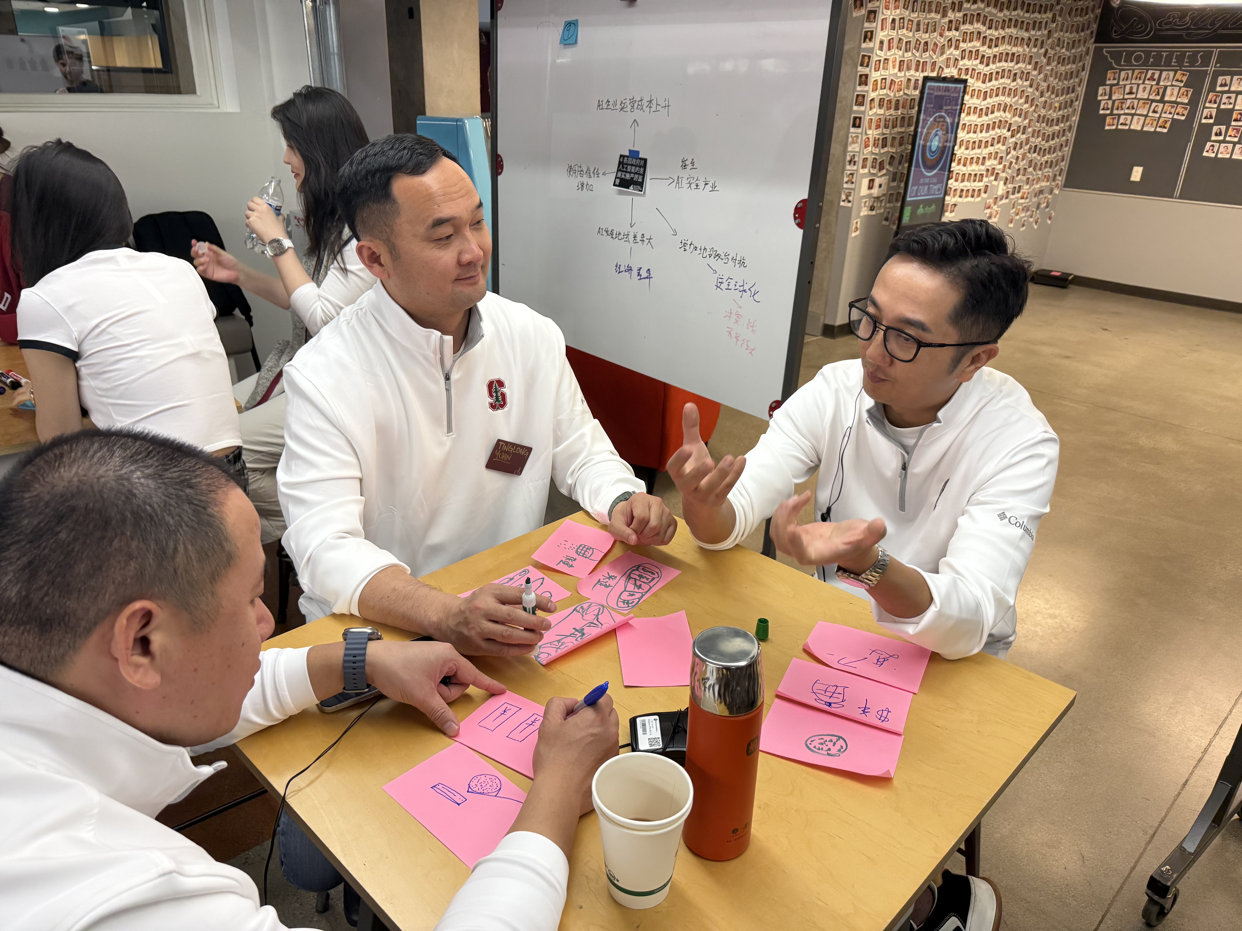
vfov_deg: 56.8
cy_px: 466
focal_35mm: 24
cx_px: 621
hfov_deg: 71.6
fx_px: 861
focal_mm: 6.76
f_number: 1.78
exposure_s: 1/120
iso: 200
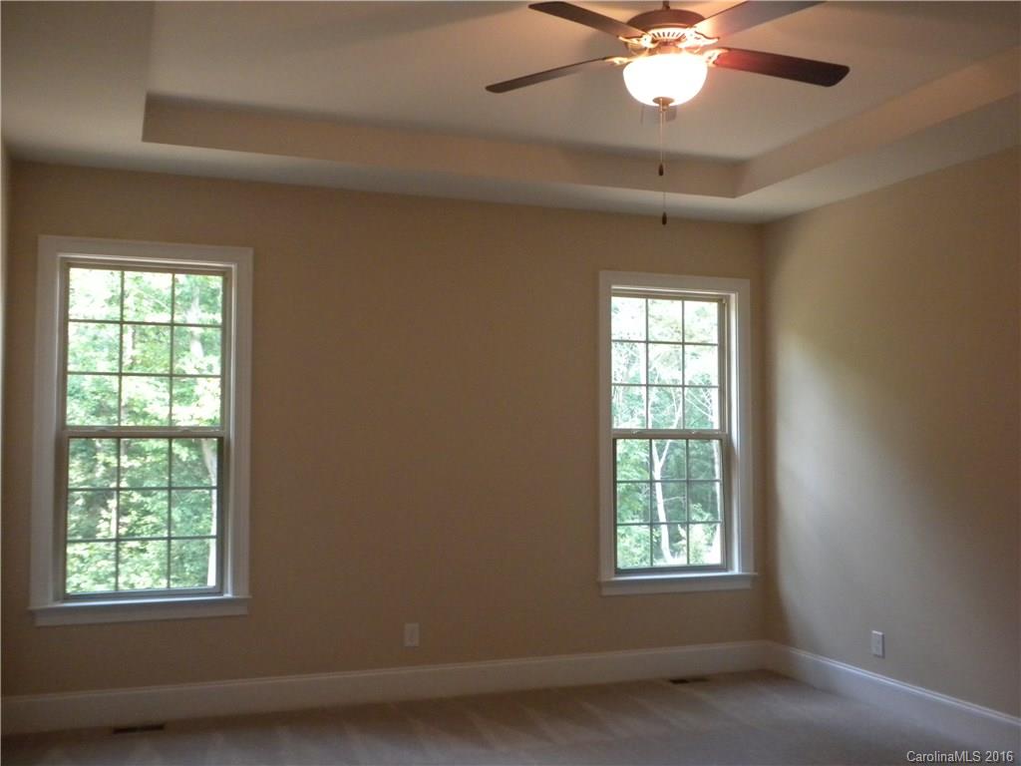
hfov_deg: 50.1
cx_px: 510
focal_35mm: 37
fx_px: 1091
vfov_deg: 38.7
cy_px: 383
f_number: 3.5
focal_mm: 6.6
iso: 400
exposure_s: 1/42.7
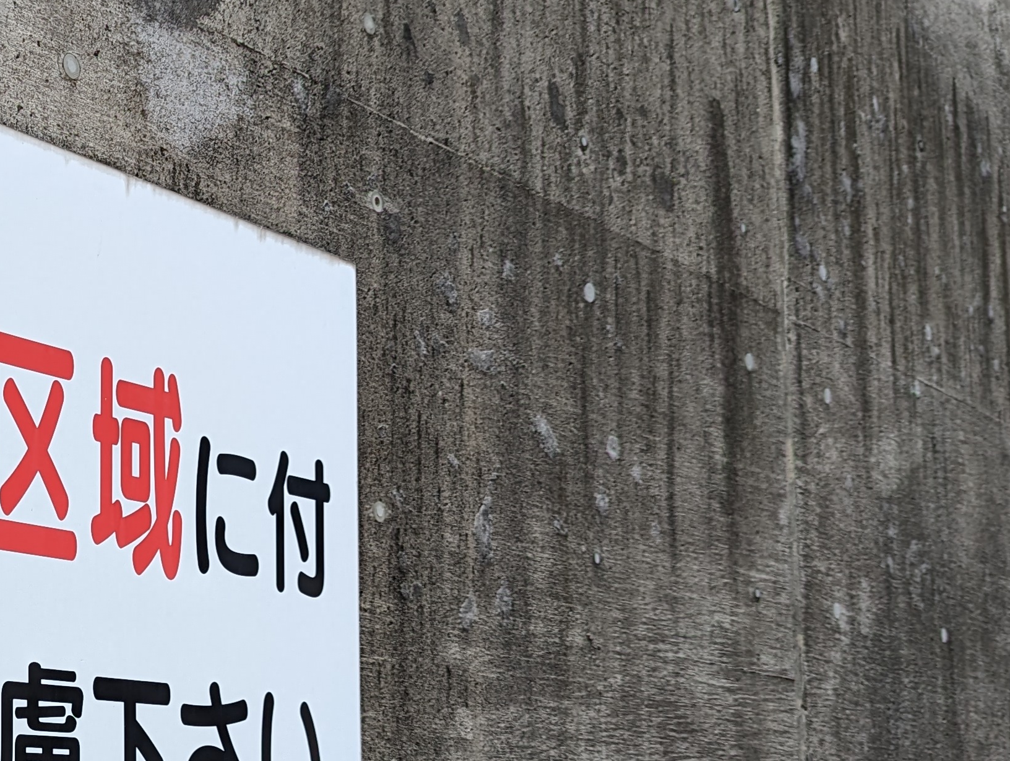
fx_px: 1753
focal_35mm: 60
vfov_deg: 24.1
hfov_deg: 29.9
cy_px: 612
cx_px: -11
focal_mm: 6.81
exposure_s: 1/928
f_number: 1.85
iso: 67
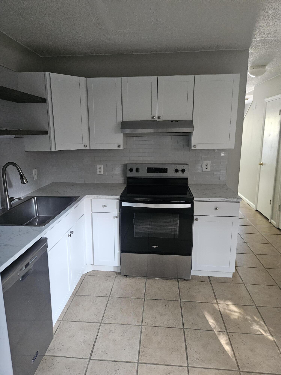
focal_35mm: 23
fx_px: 249
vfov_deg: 73.9
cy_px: 188
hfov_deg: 58.9
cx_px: 140
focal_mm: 5.4
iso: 1000
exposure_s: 1/120
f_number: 1.8
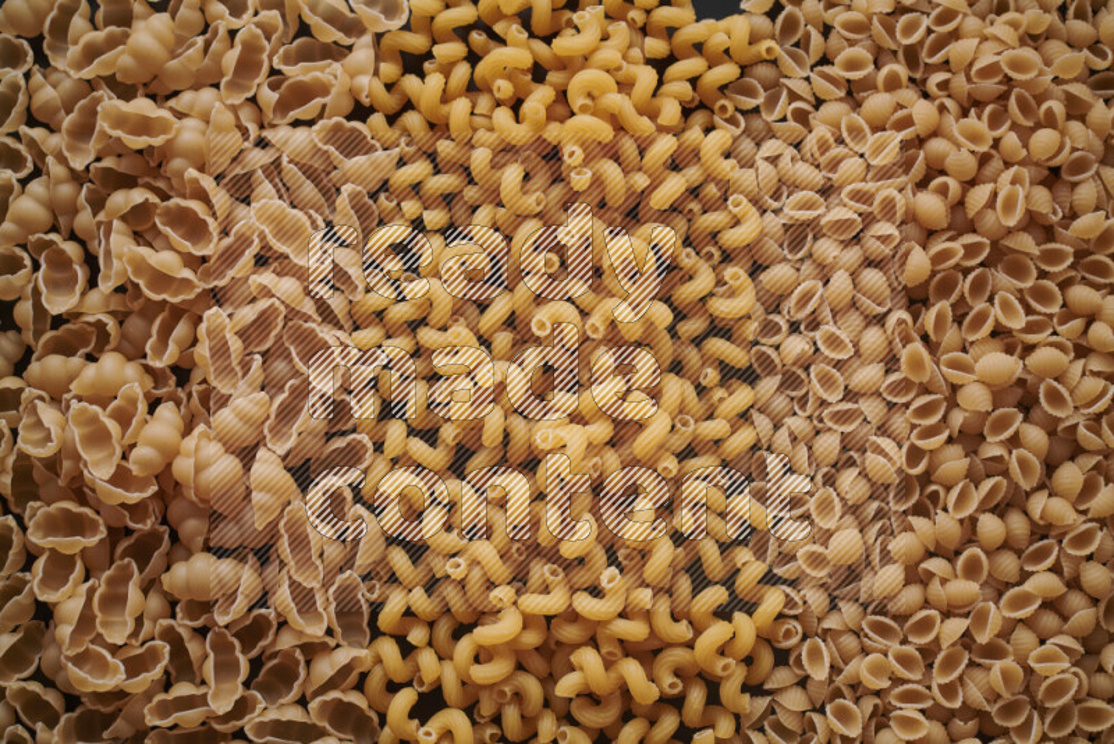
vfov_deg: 27.0
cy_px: 372
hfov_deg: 39.6
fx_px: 1548
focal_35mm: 50
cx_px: 557
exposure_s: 1/100
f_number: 8
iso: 160
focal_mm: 50
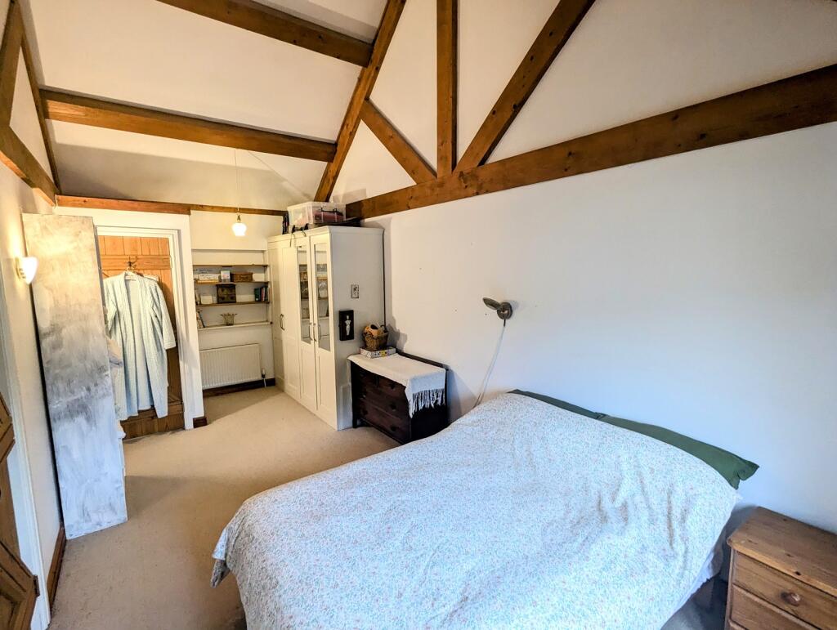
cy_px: 315
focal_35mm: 16
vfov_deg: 78.2
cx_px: 418
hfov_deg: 94.4
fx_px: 387
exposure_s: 1/50
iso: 201
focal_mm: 2.35
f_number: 2.2
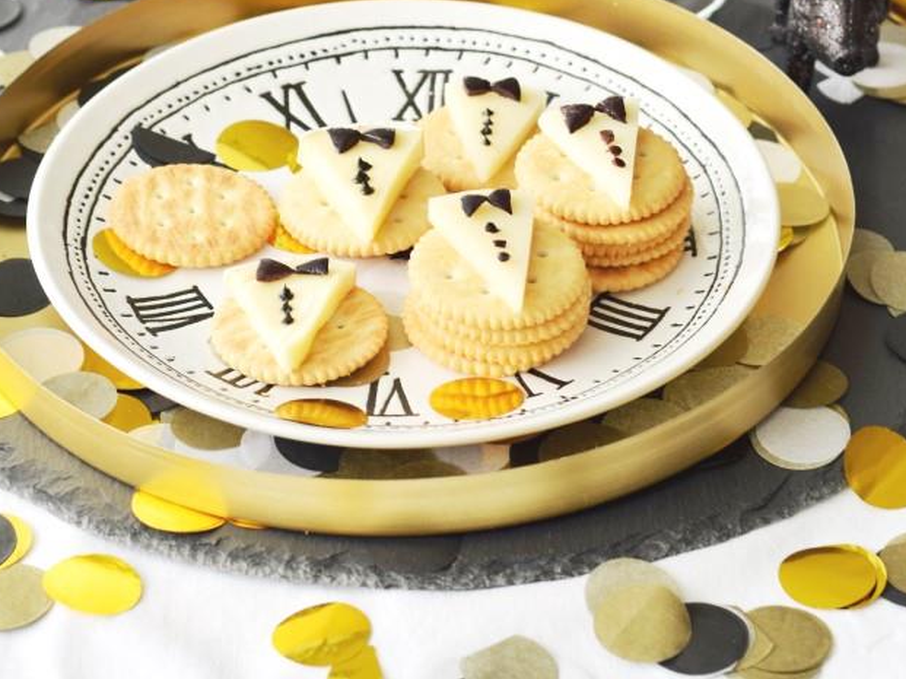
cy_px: -20
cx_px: 452
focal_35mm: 119
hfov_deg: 16.6
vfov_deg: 12.3
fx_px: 3113
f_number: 5
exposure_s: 1/25
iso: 100
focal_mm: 50
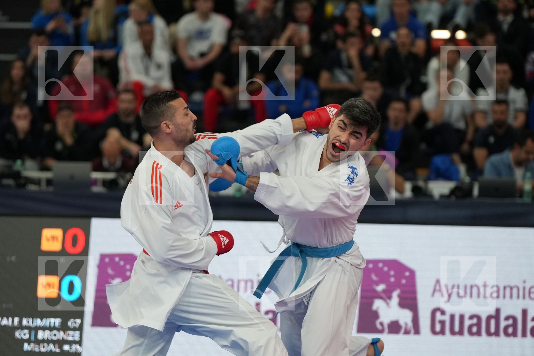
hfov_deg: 9.1
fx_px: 3337
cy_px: 178
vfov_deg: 6.1
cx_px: 267
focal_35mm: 225
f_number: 2.8
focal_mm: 150
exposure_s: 1/1000
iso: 1600
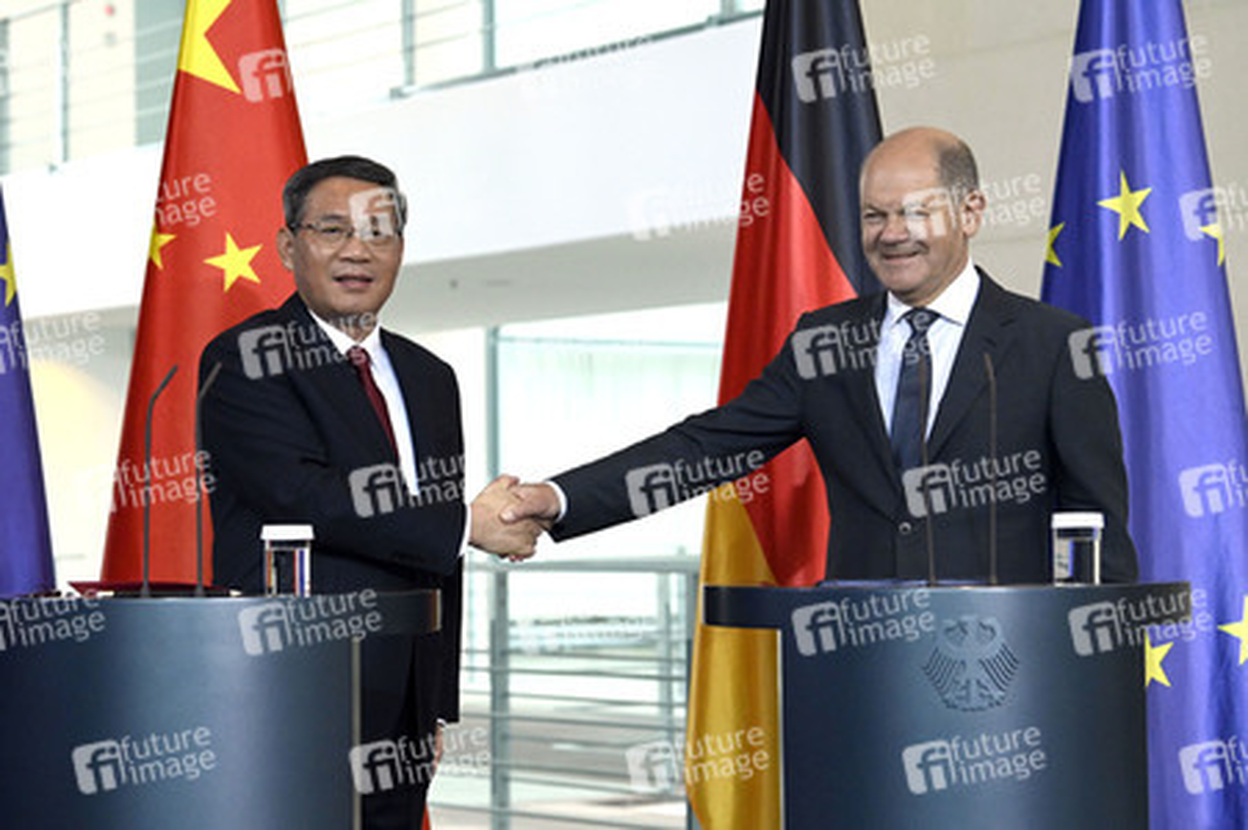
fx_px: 2841
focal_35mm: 82
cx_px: 624
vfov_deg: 16.6
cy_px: 415
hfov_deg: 24.8
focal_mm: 82
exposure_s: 1/800
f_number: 5
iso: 6400
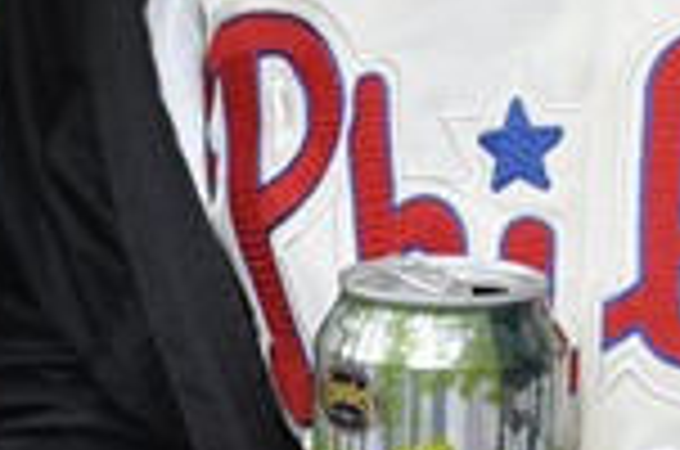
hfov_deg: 6.5
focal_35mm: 318
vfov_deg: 4.3
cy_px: -400
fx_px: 5994
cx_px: 527
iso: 400
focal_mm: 32
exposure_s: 1/60
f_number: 8
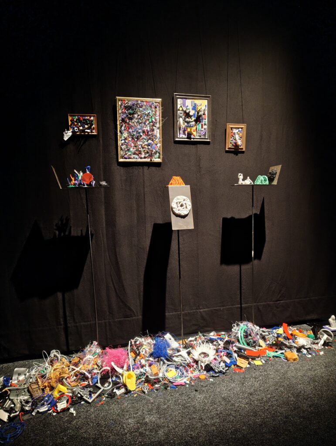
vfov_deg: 71.5
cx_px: 168
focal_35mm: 24
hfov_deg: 56.9
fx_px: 310
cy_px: 223
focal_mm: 5.56
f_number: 1.88
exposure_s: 1/33.3
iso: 473
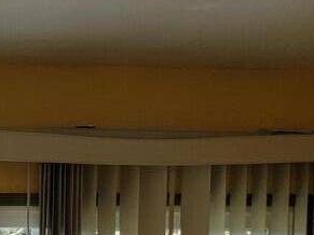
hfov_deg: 10.5
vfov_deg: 8.3
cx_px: -415
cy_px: 555
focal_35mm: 165
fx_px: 1496
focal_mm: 6.7
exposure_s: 1/120
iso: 20
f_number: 1.8
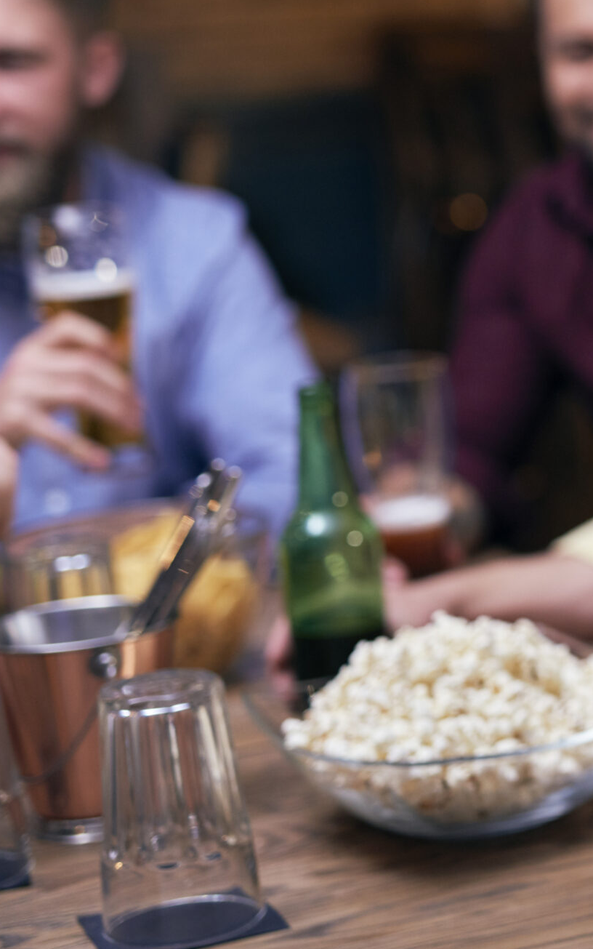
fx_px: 2585
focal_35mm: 100
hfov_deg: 12.5
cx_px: 879
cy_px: 363
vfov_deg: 20.8
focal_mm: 50
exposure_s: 1/100
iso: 320
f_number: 2.2
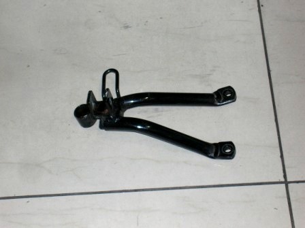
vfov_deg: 14.1
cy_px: 114
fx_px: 924
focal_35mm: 105
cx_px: 152
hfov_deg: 18.7
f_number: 4.9
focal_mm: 17.4
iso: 94
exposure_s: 1/60.1
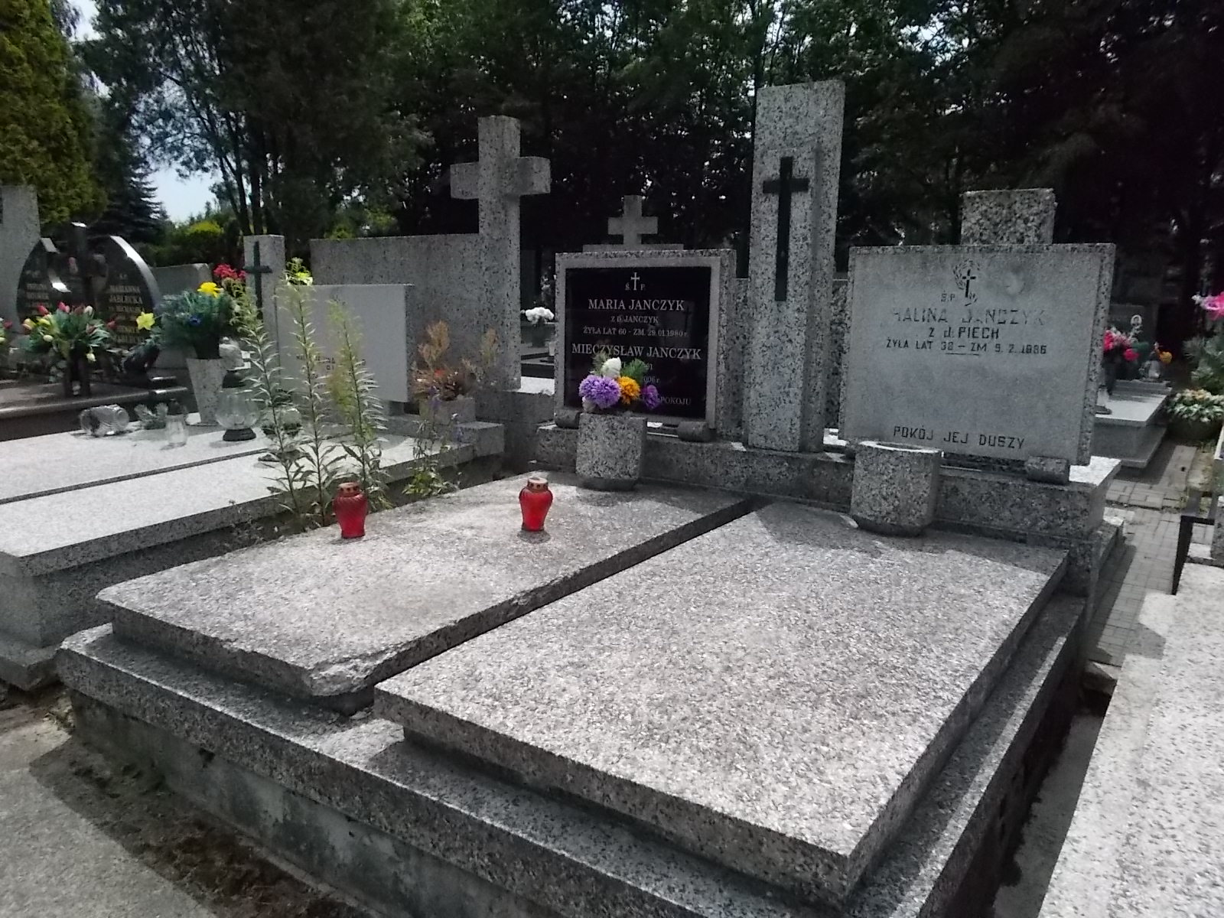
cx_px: 612
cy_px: 459
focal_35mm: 26
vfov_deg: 53.1
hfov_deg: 67.3
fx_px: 919
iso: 400
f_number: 8
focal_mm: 4.6
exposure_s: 1/1250
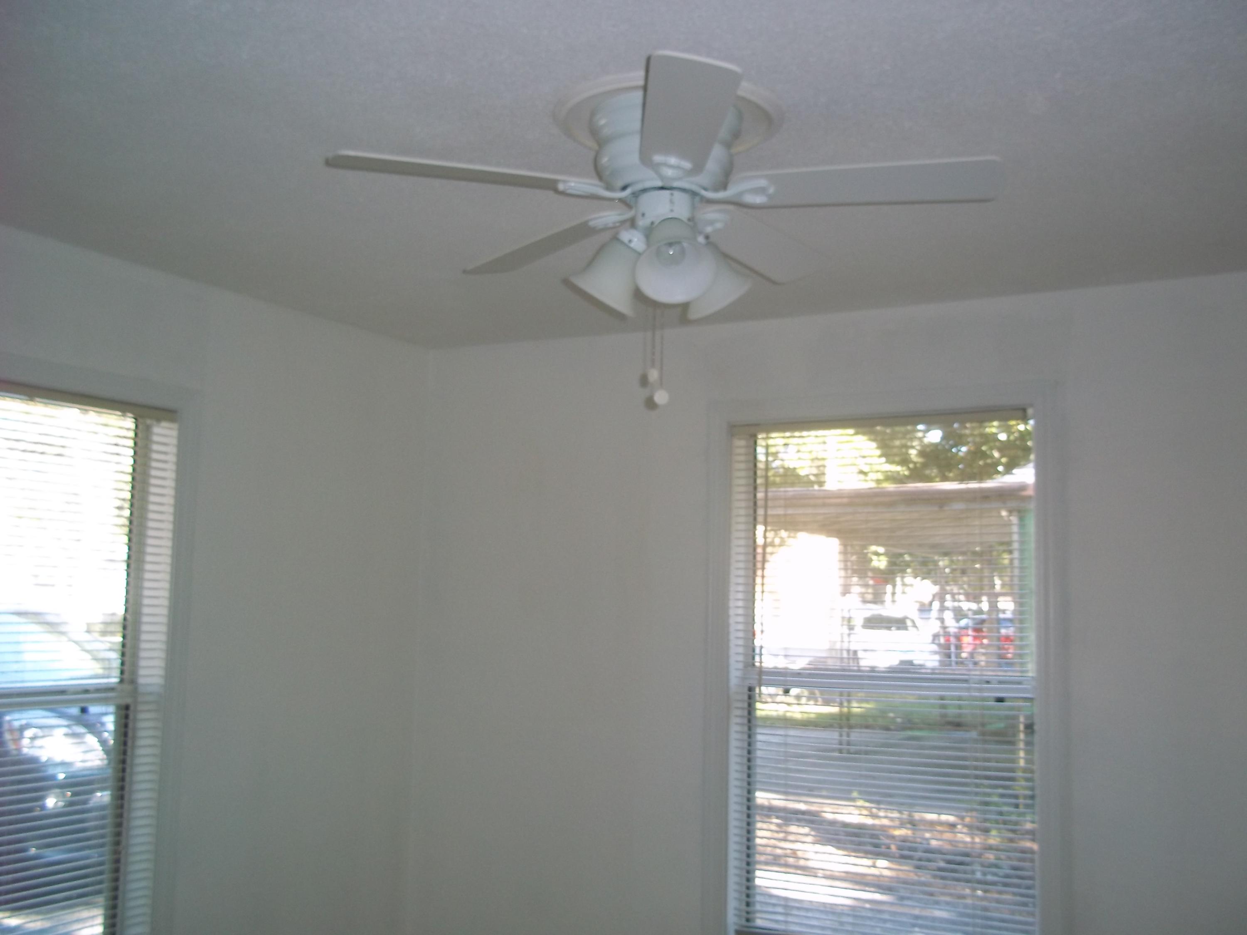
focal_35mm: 36
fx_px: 1297
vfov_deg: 39.7
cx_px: 624
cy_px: 468
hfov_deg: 51.4
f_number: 3.1
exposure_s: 1/30
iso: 80
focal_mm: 6.5
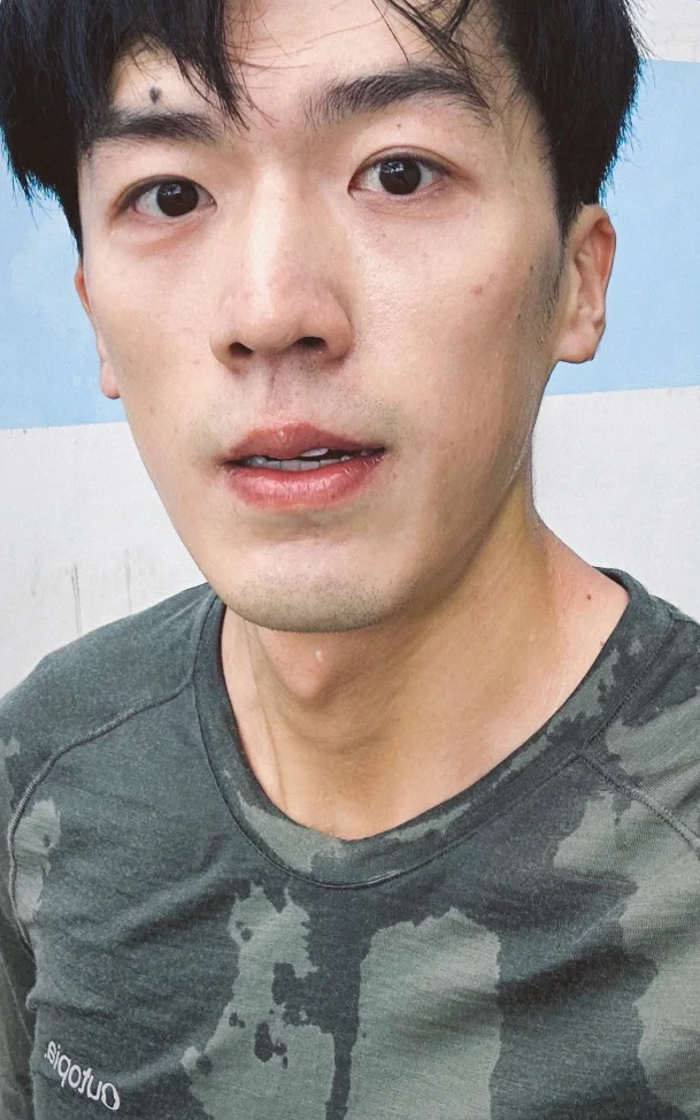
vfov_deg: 42.2
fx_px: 1434
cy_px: 391
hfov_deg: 27.4
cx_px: 416
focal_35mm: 47
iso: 80
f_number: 1.9
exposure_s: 1/103
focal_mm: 2.69
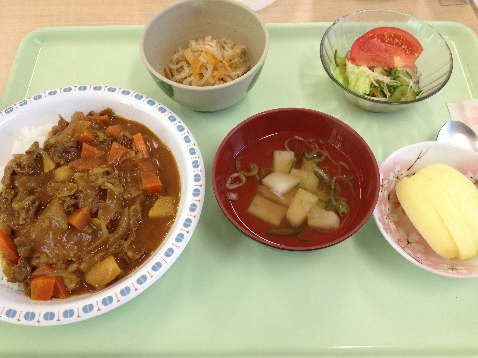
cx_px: 243
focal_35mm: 36
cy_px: 178
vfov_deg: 39.7
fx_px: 497
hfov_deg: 51.4
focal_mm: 4.28
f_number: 2.4
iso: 80
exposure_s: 1/60
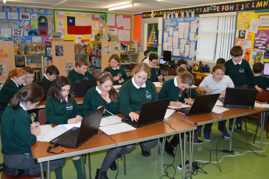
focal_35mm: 33
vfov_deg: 39.9
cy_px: 90
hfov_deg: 57.3
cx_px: 134
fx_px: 246
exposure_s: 1/60
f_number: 3.8
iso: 560
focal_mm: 22
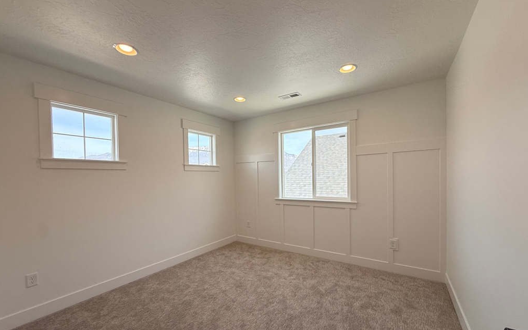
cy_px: 181
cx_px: 265
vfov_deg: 74.6
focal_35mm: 15
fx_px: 216
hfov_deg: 101.5
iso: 64
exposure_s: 1/304
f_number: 2.2
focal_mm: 2.22
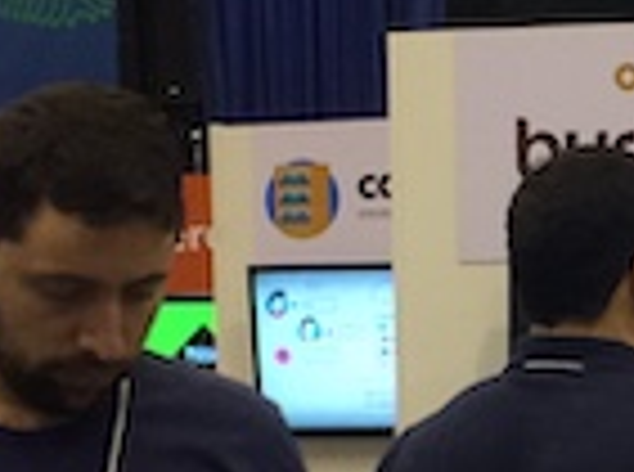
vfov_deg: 9.0
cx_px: 742
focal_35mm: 165
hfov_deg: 11.8
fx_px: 3014
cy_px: 292
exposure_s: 1/30
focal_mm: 4.15
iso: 80
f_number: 2.2
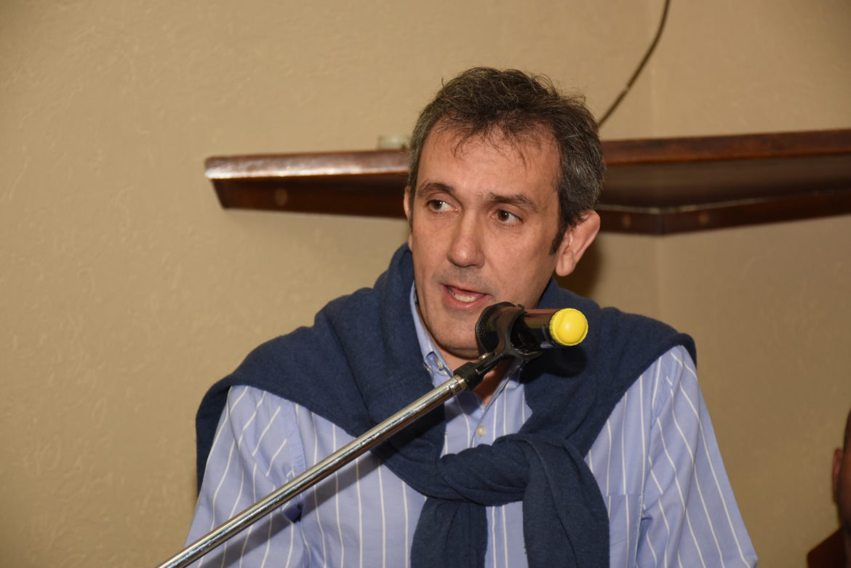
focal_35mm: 128
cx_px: 426
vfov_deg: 10.8
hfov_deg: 16.1
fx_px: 3015
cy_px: 284
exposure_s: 1/100
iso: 640
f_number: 5.3
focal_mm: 85
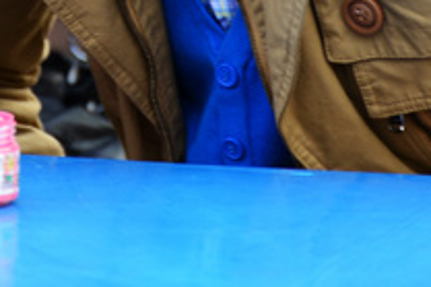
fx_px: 10060
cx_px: 64
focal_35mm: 841
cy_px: -322
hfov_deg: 2.5
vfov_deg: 1.6
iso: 100
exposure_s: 1/30
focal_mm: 195
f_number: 5.3
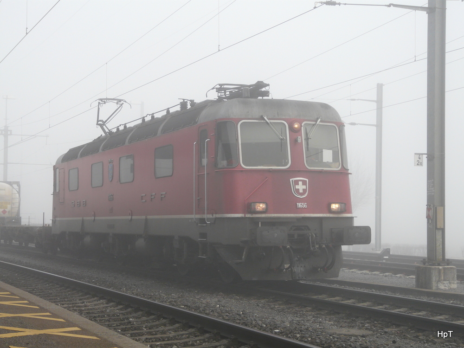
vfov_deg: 21.3
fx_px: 925
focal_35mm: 69
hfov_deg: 28.2
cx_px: 232
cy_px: 174
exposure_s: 1/125
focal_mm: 11.4
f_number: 4
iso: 100
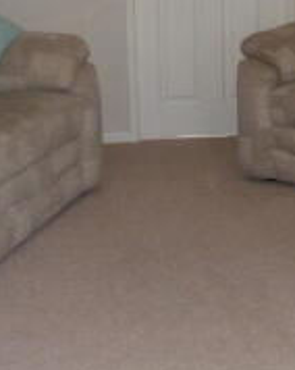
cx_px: 400
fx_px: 875
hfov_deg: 17.7
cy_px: 169
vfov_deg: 23.9
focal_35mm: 80
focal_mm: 4.5
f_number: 2.8
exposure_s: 1/60
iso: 400
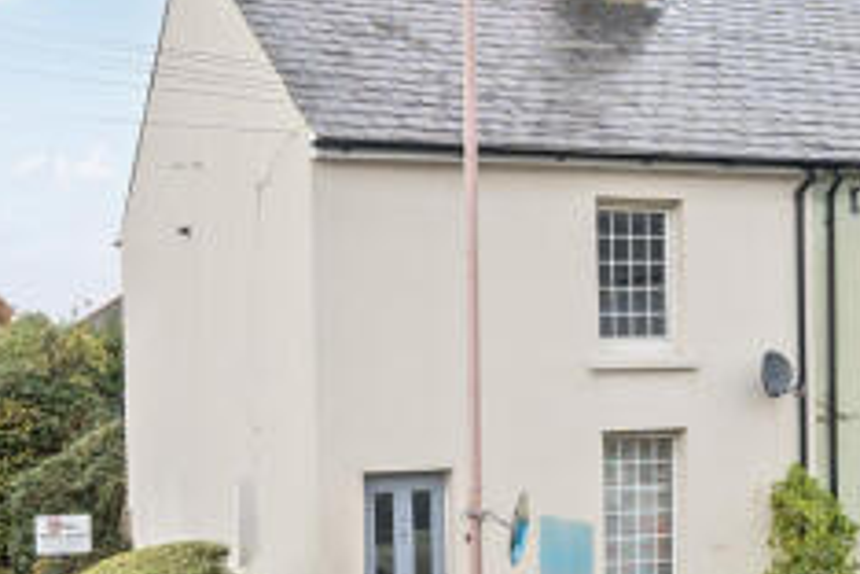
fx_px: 1362
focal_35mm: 57
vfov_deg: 23.6
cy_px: 392
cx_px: 445
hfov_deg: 35.1
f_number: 5.6
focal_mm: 19
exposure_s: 1/160
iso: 200
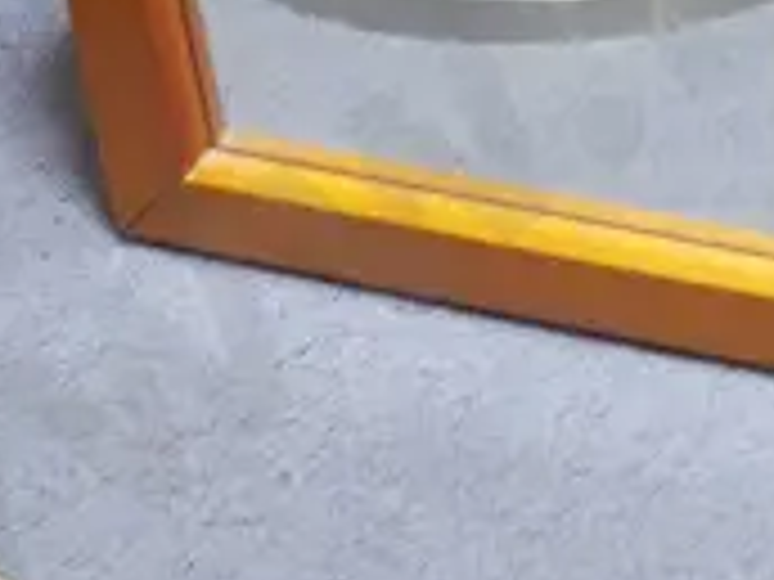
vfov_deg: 8.3
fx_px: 3734
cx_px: 1620
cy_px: -722
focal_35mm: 167
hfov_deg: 10.7
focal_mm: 14
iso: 500
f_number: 3.5
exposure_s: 1/60
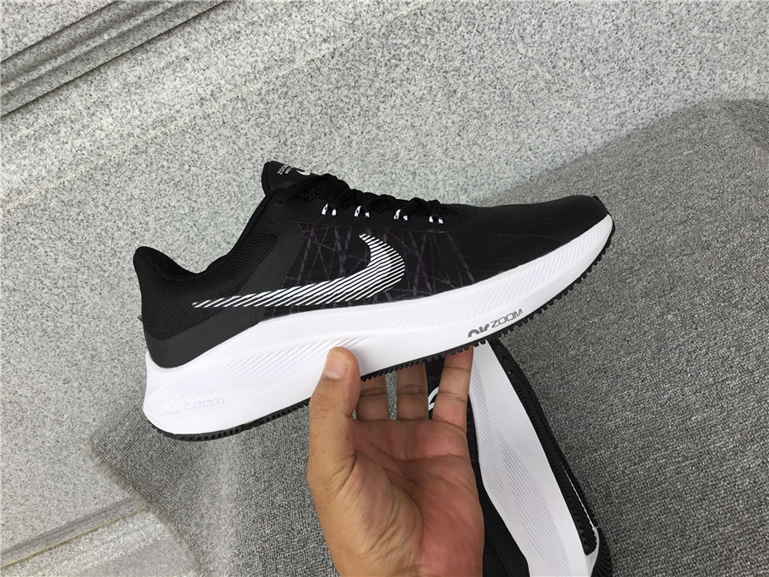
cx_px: 384
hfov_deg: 58.4
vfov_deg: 45.4
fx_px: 689
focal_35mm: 31
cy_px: 288
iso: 25
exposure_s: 1/103
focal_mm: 3.3
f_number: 2.4
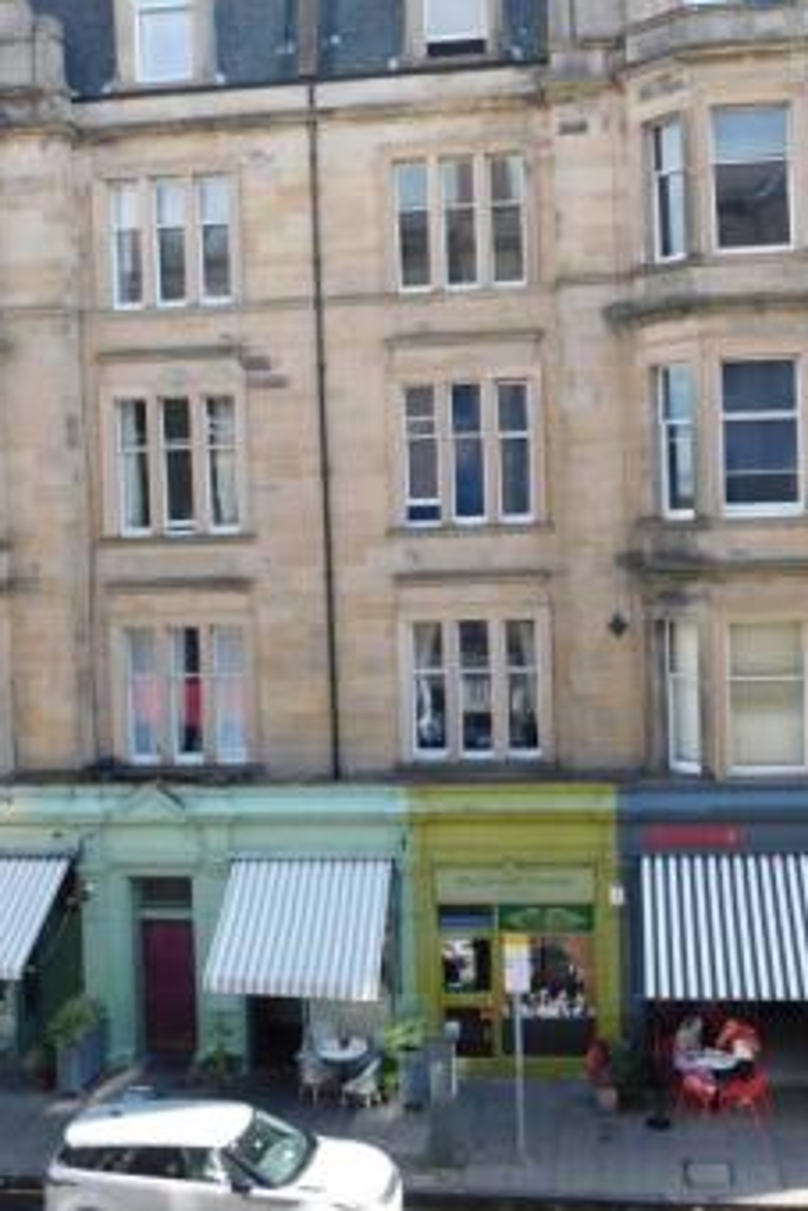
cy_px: 575
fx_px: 1379
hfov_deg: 32.6
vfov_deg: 47.4
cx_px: 454
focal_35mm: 41
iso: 125
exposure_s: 1/250
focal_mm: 4
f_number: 3
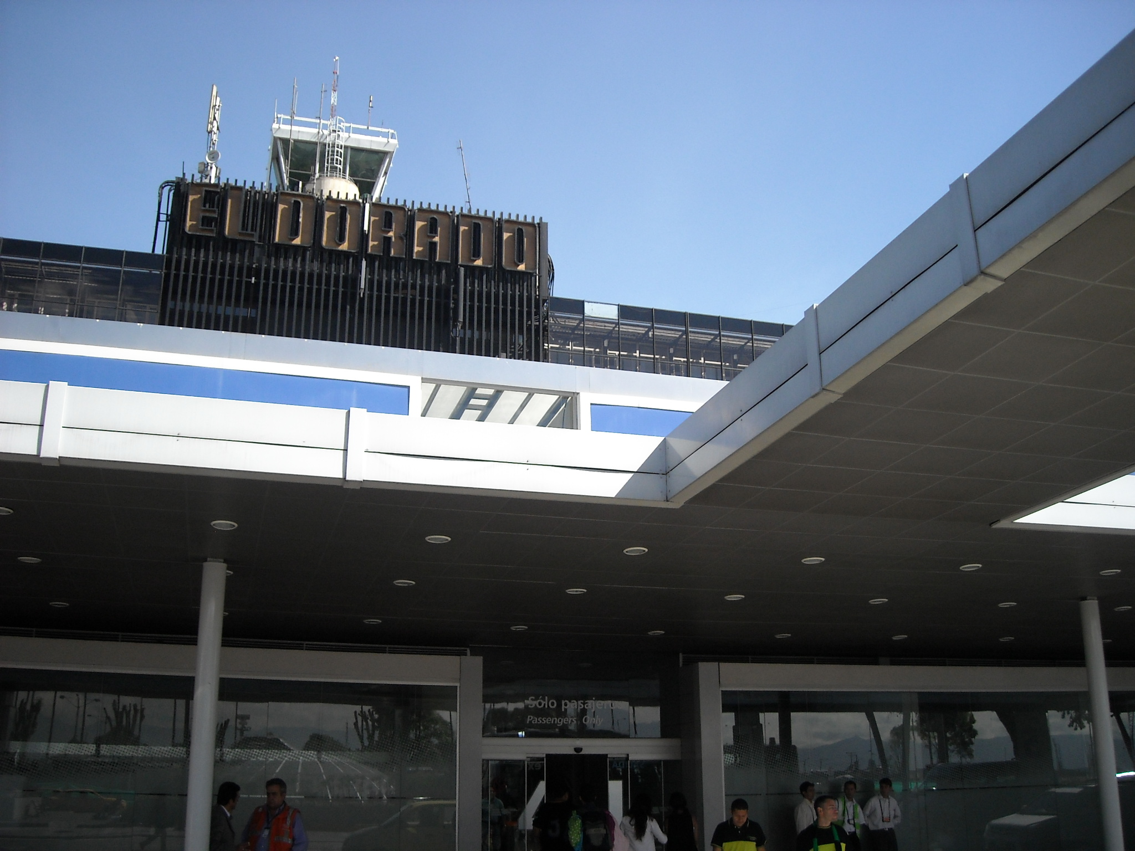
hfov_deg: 52.6
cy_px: 426
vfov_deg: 40.7
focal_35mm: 35
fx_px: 1148
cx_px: 568
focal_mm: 5.7
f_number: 5.6
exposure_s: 1/250
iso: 104
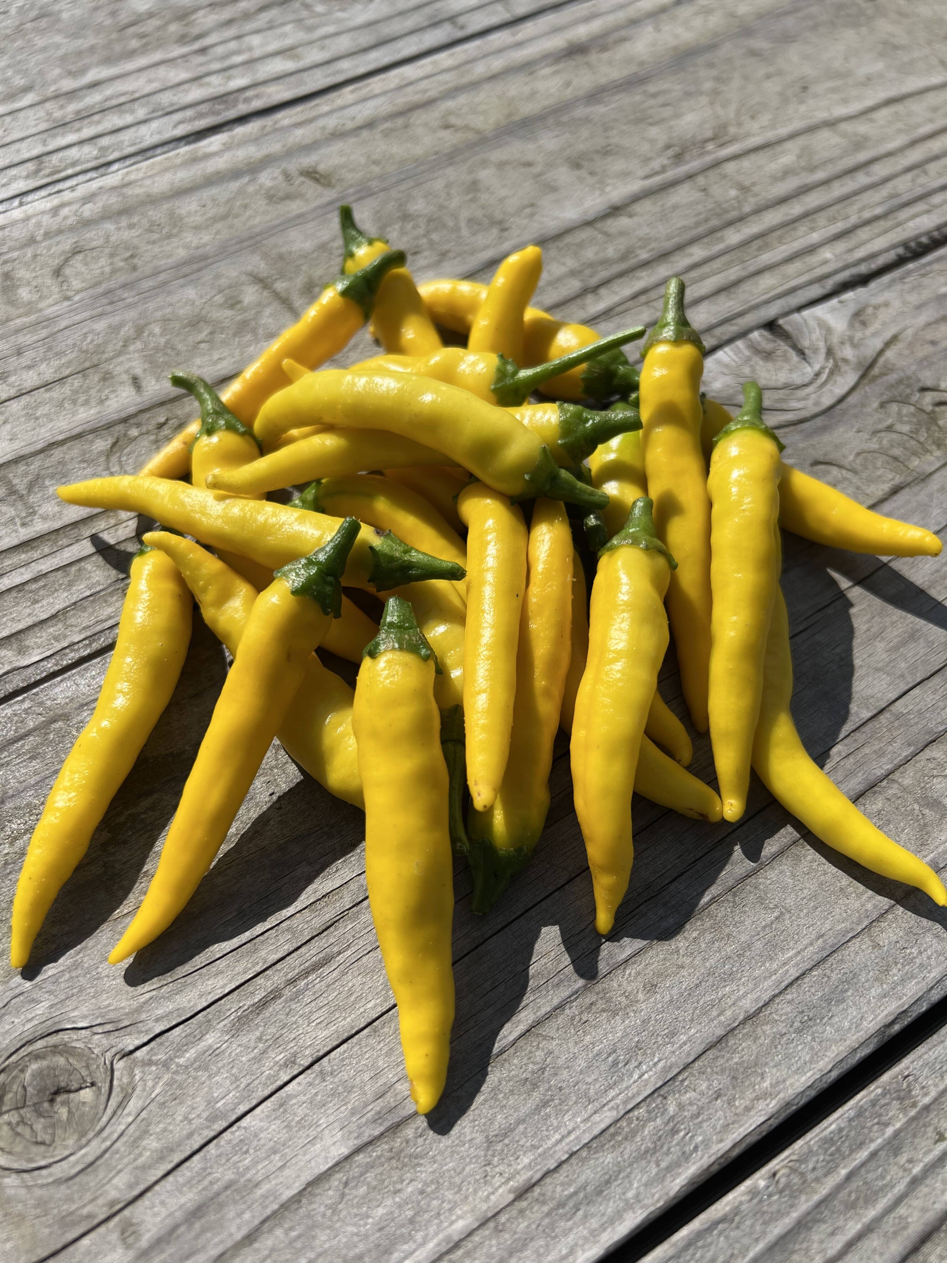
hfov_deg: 53.1
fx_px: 948
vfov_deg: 67.3
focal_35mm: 26
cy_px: 632
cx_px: 474
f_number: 1.5
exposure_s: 1/7463
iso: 50
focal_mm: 5.7
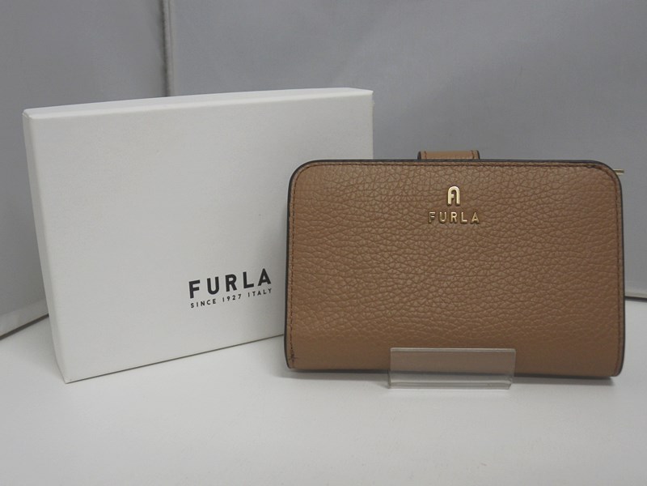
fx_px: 692
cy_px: 243
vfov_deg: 38.7
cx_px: 324
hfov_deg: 50.1
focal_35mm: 37
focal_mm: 6.7
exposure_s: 1/40
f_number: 3.9
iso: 125
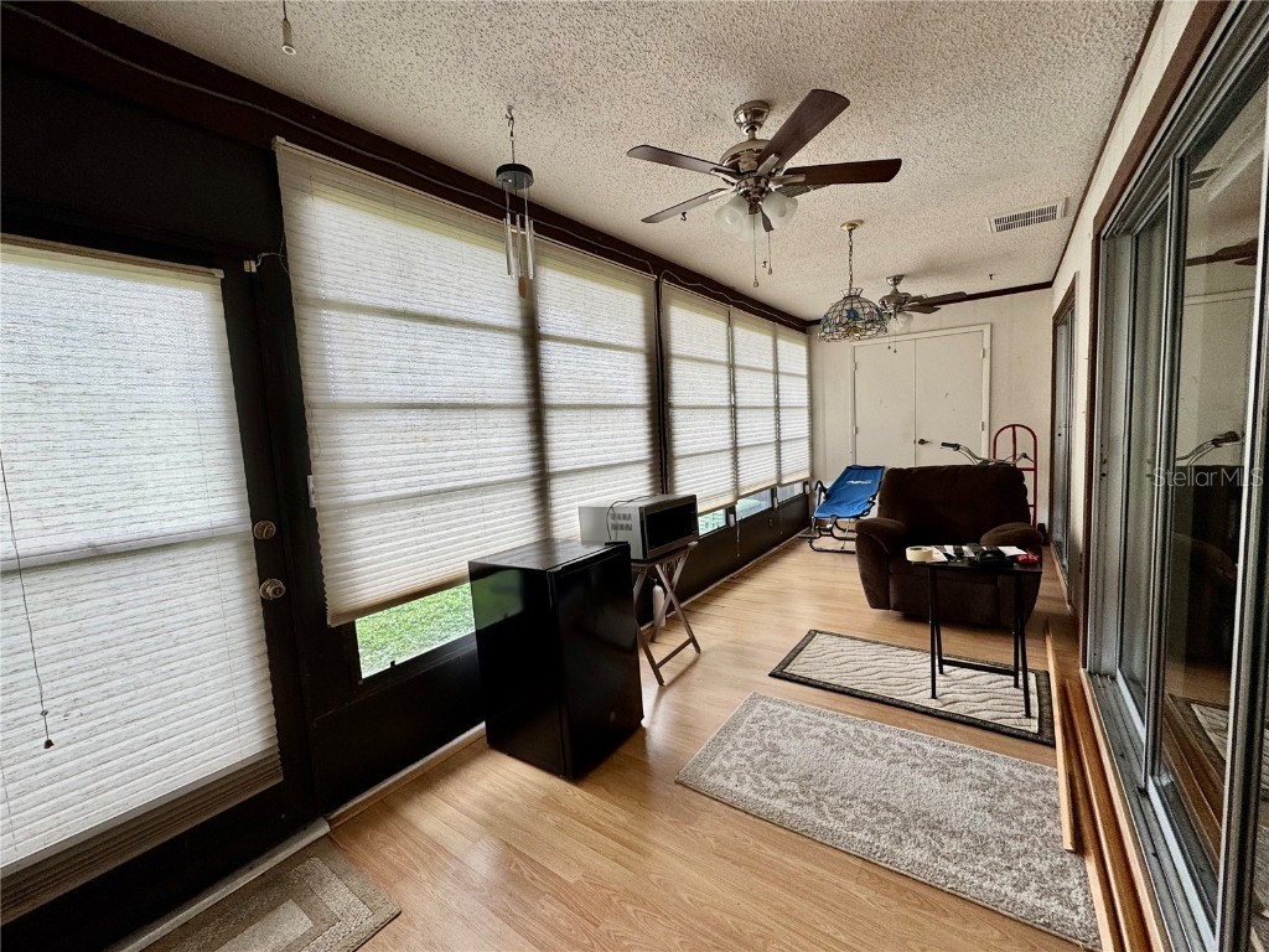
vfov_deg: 85.7
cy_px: 476
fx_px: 513
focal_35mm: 14
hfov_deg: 102.1
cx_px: 634
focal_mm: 2.22
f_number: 2.2
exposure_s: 1/99
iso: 64
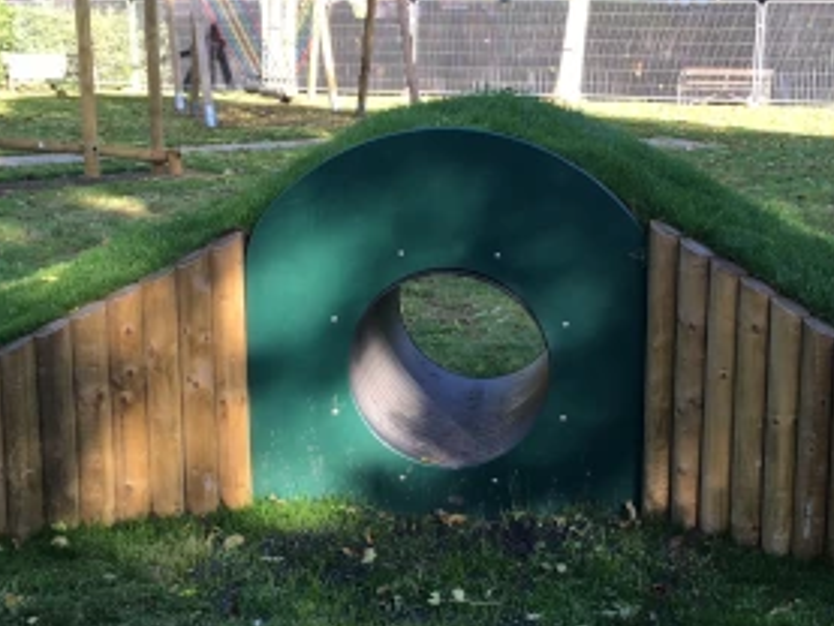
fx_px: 1615
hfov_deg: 28.9
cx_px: 512
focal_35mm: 67
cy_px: 415
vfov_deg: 21.9
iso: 25
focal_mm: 4.15
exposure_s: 1/127
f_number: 2.2
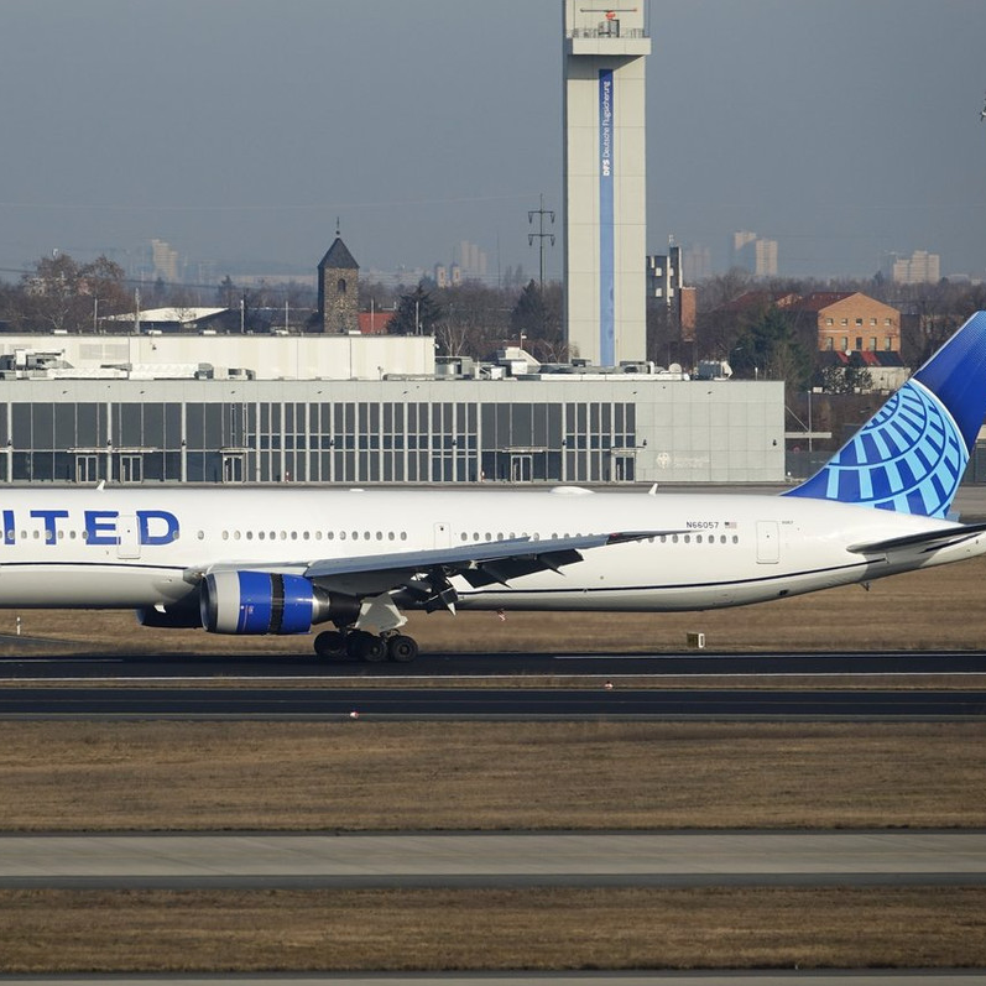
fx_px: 13599
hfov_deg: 4.2
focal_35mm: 422
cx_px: 370
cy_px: 494
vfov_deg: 4.2
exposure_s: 1/1000
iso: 100
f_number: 4.5
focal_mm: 120.91
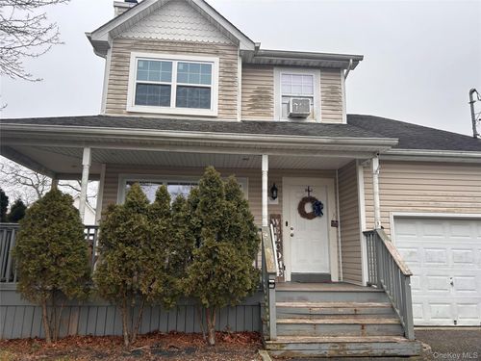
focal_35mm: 26
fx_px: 361
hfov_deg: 67.3
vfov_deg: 53.1
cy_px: 180
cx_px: 240
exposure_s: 1/170
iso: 40
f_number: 1.5
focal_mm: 5.7
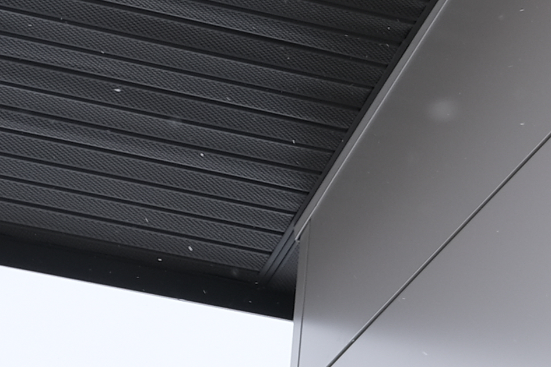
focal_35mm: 297
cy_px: 298
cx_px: 1789
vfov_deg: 4.6
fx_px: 4545
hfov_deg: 6.2
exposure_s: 1/240
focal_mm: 30.2
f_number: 5.6
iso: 160
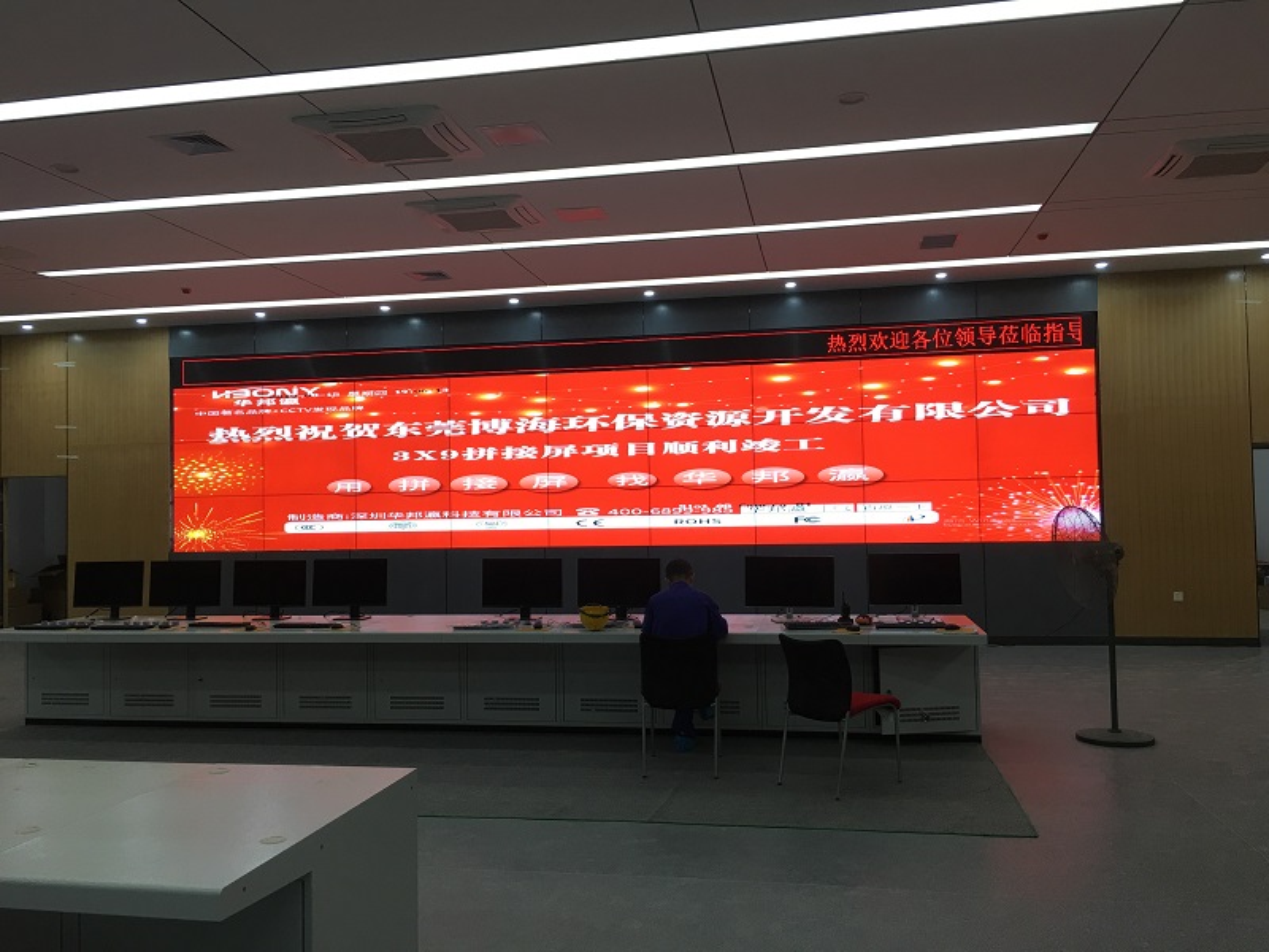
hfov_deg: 61.7
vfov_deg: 48.2
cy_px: 476
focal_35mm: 29
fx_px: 1063
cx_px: 634
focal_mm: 4.15
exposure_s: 1/33
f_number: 2.2
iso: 25
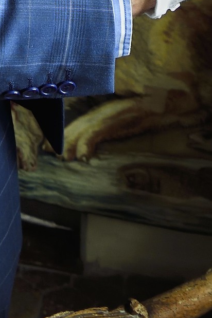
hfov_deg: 13.3
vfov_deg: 16.4
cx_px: -12
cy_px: -282
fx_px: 893
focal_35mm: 101
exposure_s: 1/50
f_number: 6.3
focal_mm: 26
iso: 1600
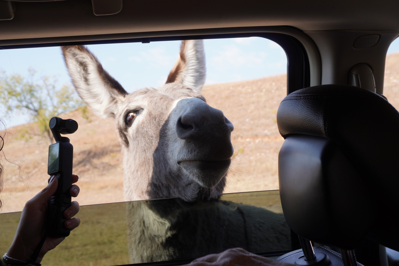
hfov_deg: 43.6
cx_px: 200
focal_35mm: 45
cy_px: 133
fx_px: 499
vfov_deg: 29.9
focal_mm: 30
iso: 100
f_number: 8
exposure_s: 1/125
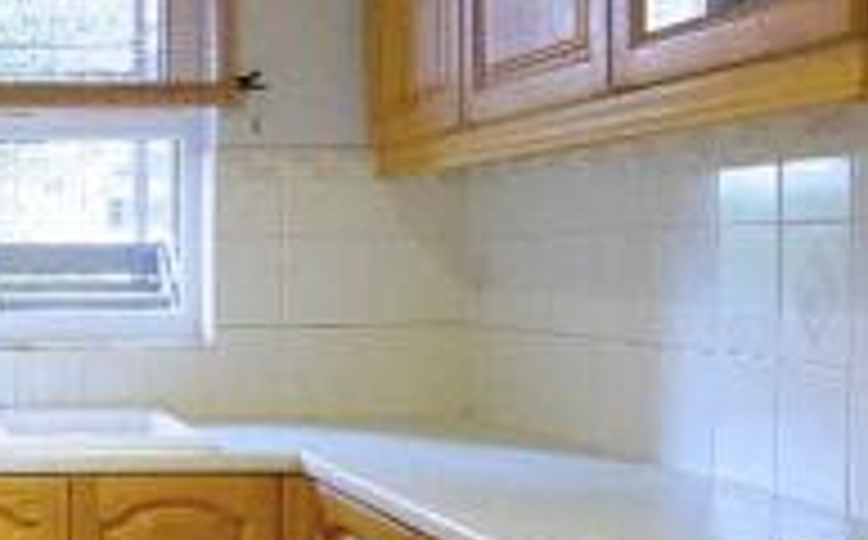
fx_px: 1228
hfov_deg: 33.6
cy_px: 295
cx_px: -97
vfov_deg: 24.8
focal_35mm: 52
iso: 4000
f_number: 4
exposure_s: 1/160
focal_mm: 10
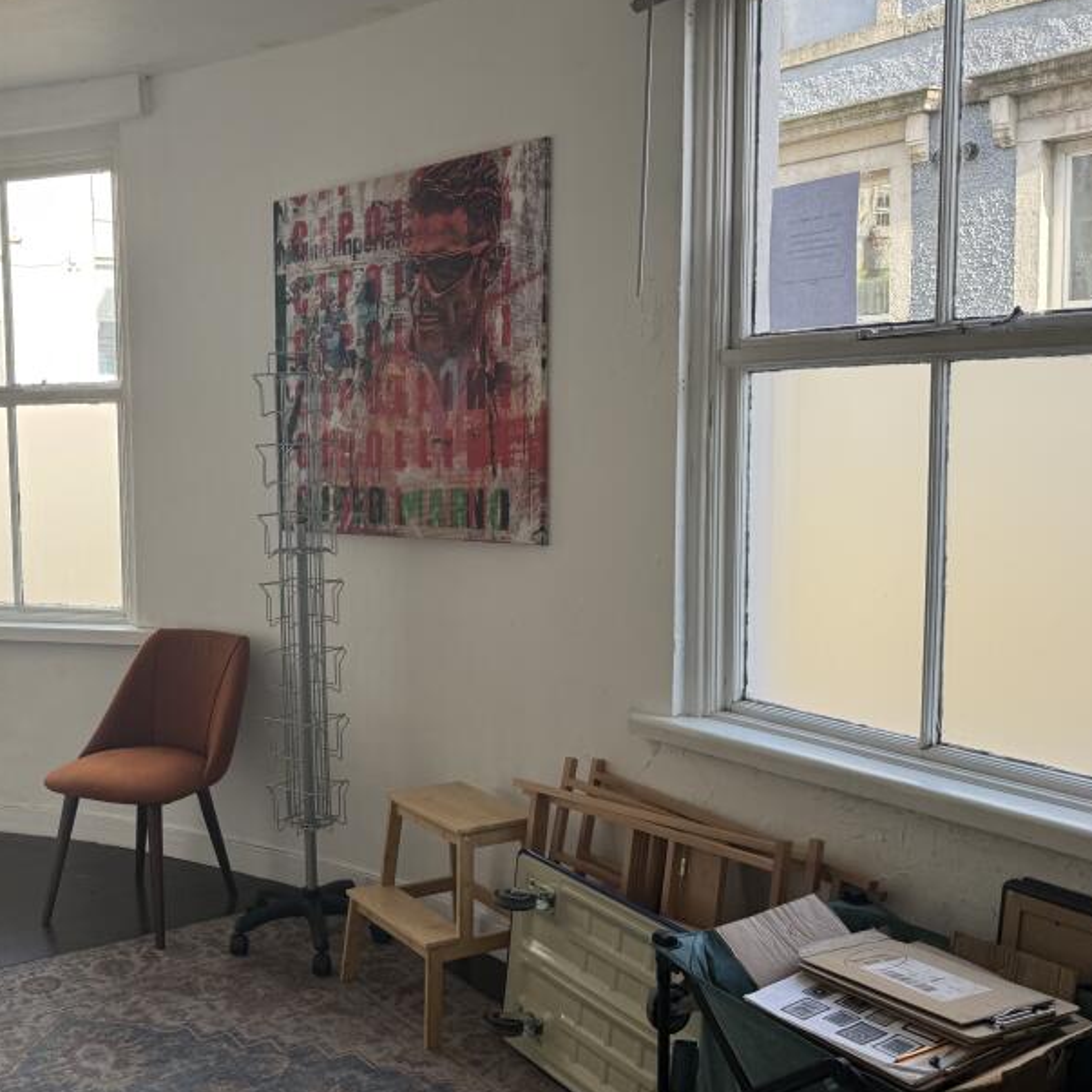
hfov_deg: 44.2
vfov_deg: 46.0
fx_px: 1285
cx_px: 250
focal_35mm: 36
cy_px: 554
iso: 80
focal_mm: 6.76
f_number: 1.78
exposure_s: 1/336
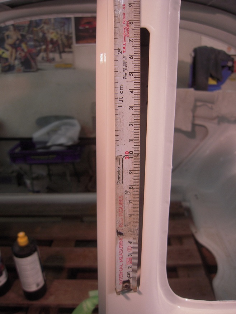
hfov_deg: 49.8
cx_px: 118
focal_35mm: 28
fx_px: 254
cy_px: 157
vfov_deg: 63.4
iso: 100
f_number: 2.7
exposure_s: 1/50
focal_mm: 5
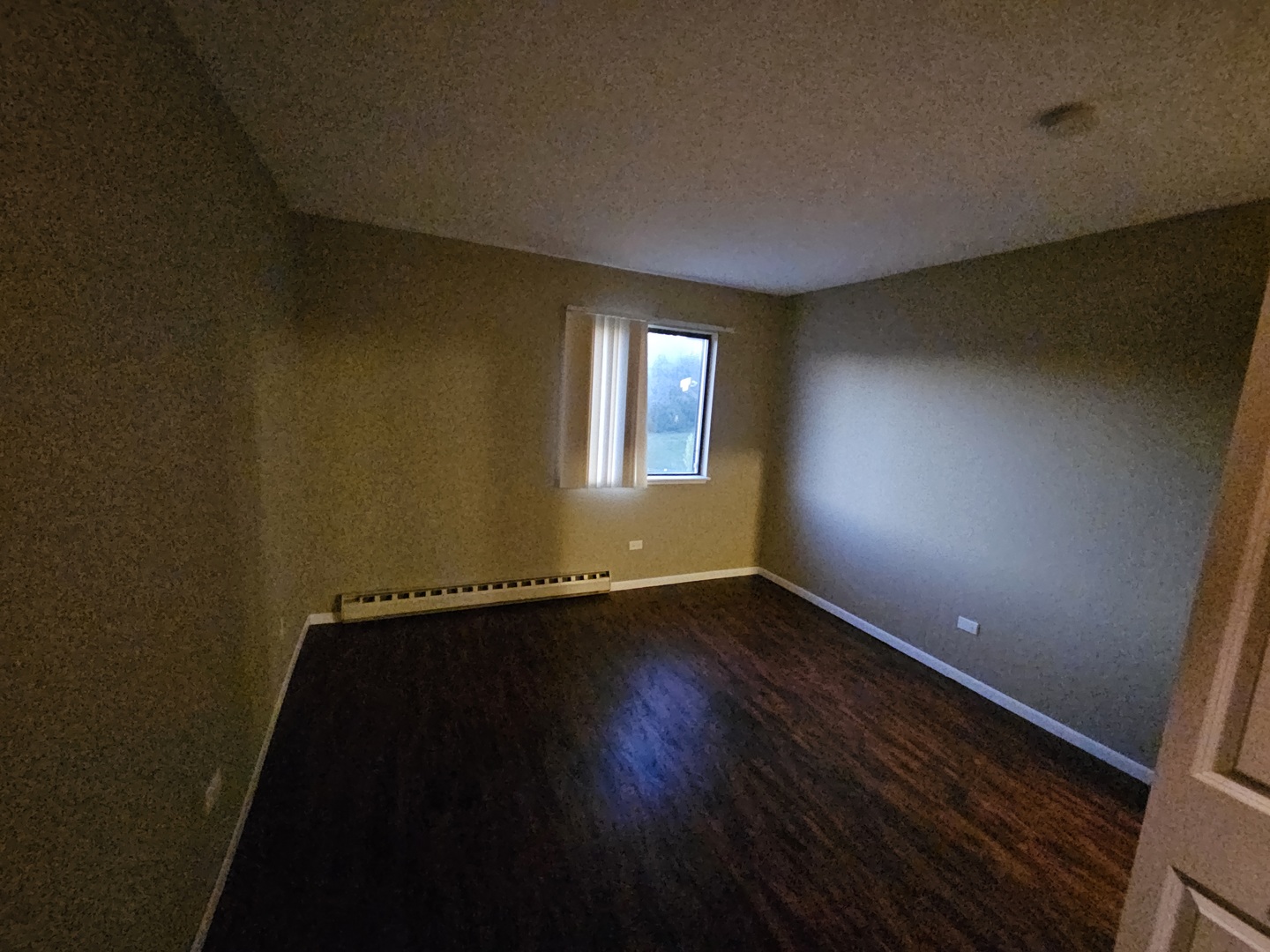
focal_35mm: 13
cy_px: 476
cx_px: 635
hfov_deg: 106.2
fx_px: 477
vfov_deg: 89.9
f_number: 2.2
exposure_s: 1/24
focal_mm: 2.2
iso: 1250
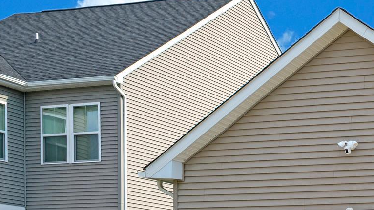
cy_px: 210
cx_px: 497
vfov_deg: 14.2
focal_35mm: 84
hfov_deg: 22.4
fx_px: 833
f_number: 7.1
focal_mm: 30
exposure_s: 1/400
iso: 100
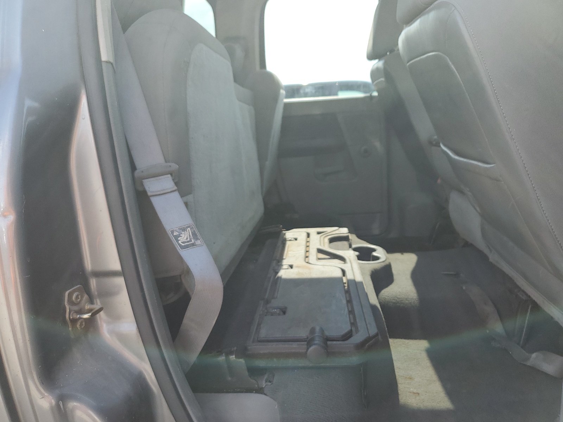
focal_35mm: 26
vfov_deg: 53.1
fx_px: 423
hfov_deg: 67.3
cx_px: 282
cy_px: 211
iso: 50
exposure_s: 1/455
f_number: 1.5
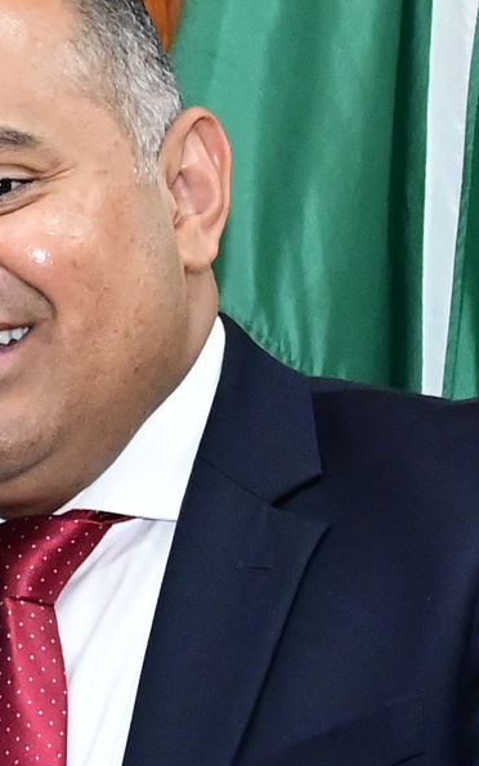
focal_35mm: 338
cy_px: 770
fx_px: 7058
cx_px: -905
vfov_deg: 6.2
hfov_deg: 3.8
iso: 4000
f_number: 4.5
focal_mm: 45
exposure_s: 1/125
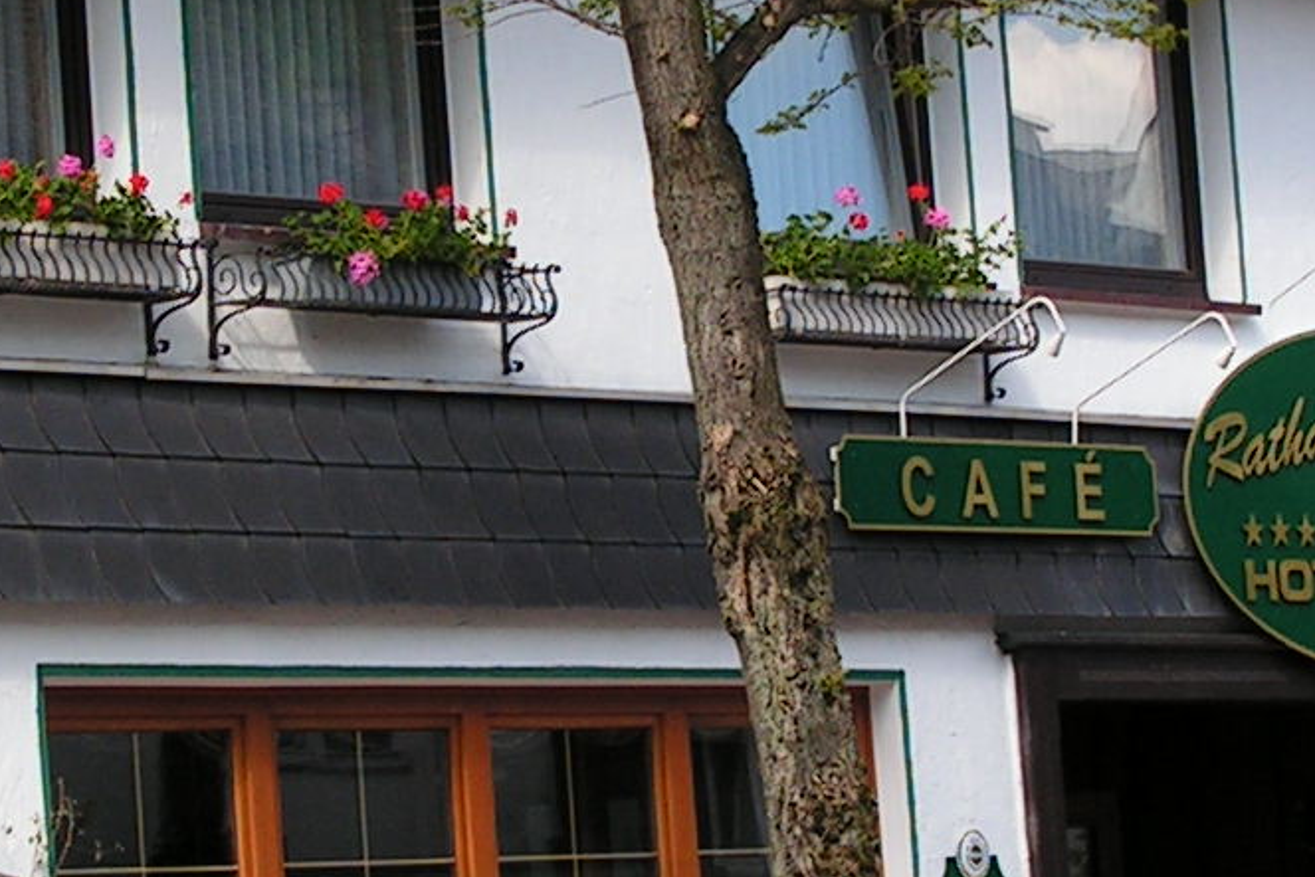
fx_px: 6211
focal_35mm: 170
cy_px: 436
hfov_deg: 12.1
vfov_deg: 8.1
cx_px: 620
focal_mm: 8.9
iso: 64
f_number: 3.2
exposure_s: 1/400
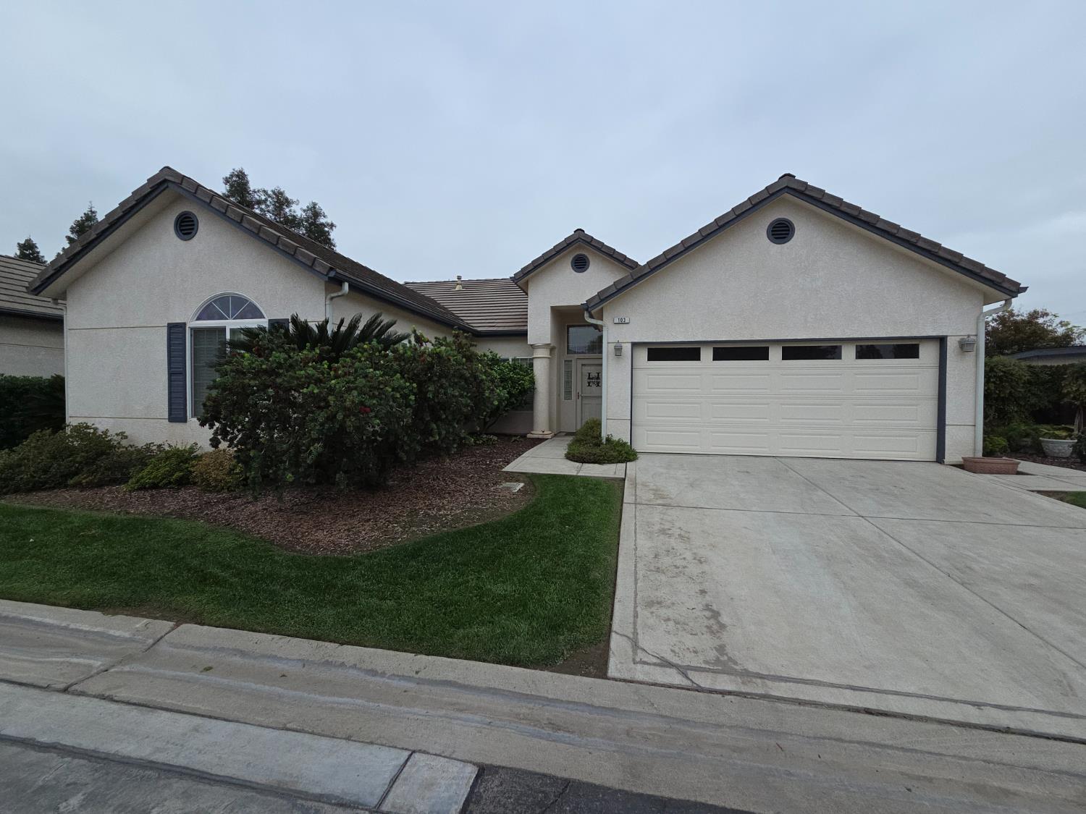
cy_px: 407
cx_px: 543
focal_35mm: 13
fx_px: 408
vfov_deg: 89.9
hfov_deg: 106.2
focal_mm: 2.2
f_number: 2.2
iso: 50
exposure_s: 1/924
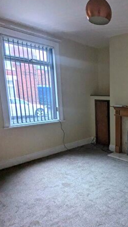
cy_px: 125
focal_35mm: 27
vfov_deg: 69.7
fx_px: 163
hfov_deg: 37.6
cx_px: 132
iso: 297
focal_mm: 2.35
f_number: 2.2
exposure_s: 1/23.7
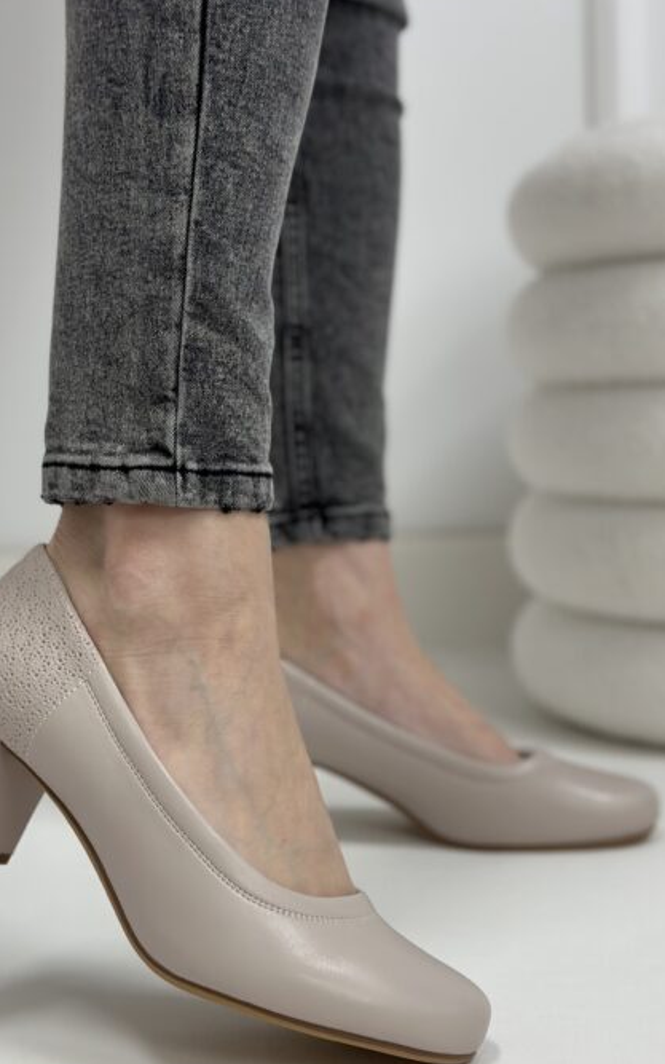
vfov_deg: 33.4
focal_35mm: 61
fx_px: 1768
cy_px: 622
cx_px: 285
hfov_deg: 21.3
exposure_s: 1/100
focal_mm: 6.86
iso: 125
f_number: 1.78
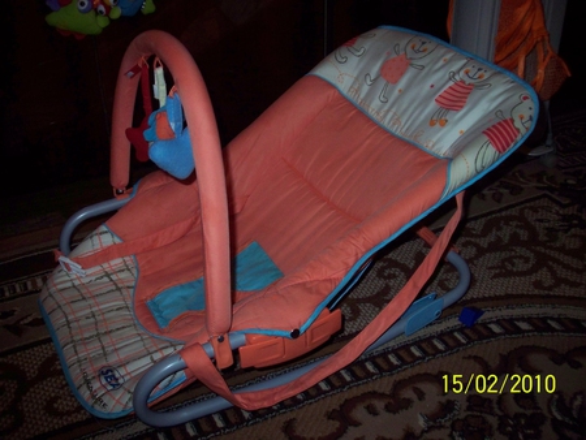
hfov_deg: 49.0
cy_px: 220
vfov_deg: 37.8
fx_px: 644
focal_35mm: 38
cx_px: 293
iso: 200
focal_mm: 6.3
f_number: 3.9
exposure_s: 1/60
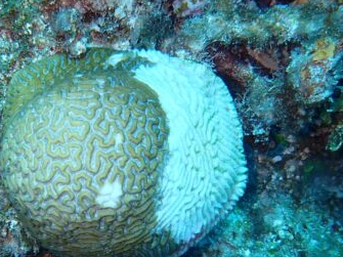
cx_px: 100
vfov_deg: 27.7
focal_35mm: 52
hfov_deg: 36.2
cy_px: 189
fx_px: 515
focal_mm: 4.5
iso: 100
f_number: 2.8
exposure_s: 1/250
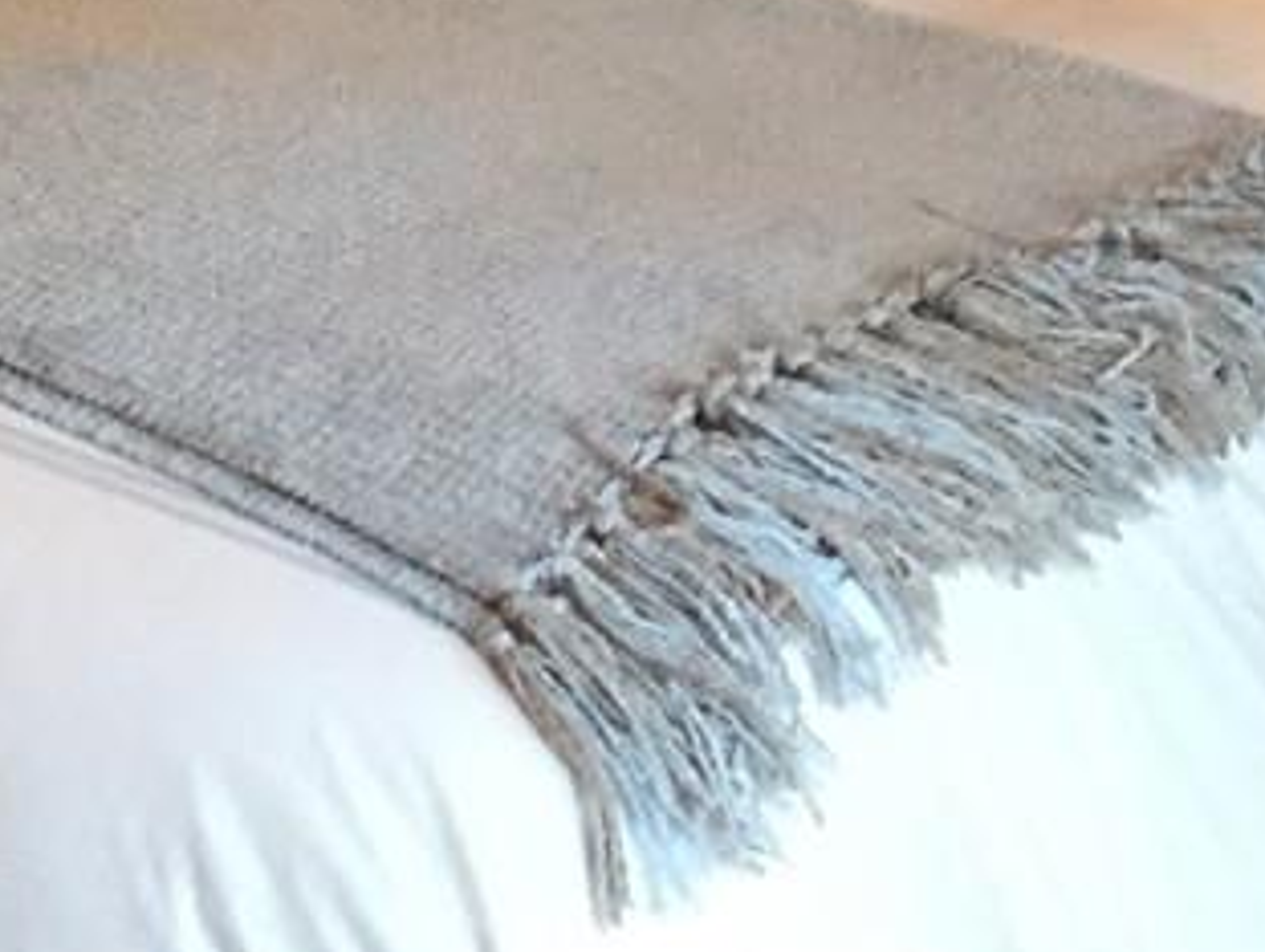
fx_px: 5451
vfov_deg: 9.5
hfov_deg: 11.6
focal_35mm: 149
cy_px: -712
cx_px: -1415
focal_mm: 4.15
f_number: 2.2
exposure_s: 1/30
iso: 160
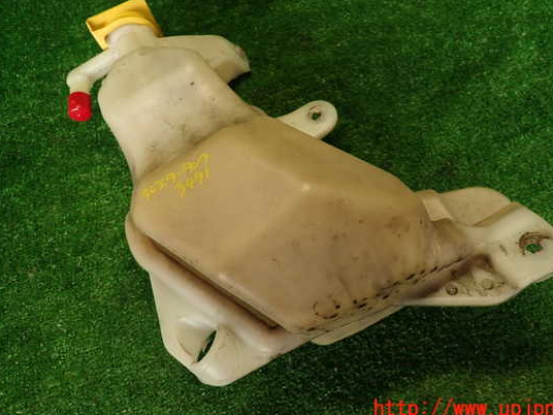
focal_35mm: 28
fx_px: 447
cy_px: 190
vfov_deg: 49.7
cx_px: 297
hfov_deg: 63.4
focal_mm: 4.5
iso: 160
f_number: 2
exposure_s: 1/60
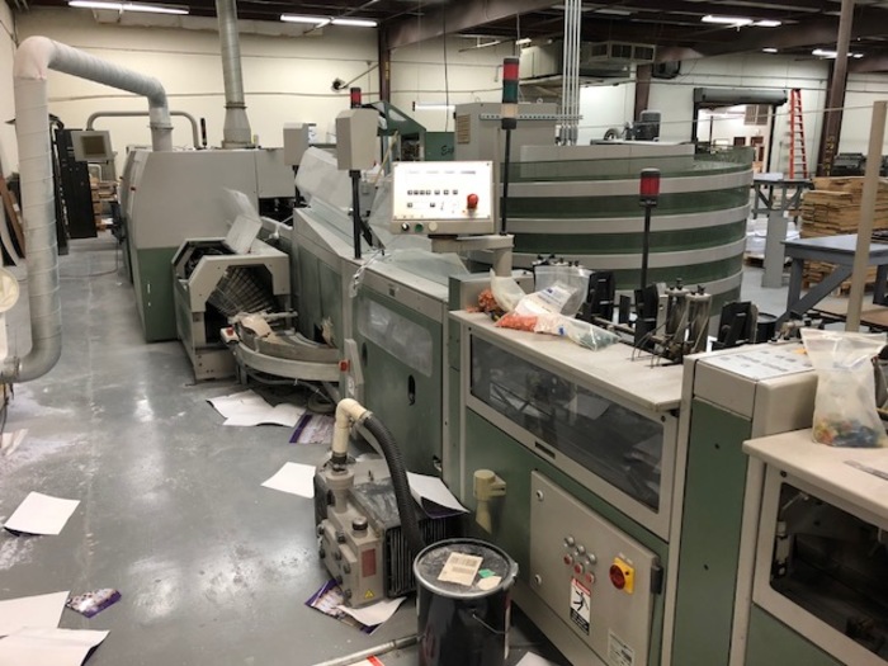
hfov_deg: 63.4
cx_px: 444
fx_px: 718
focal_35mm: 28
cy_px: 333
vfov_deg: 49.7
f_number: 1.8
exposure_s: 1/15
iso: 64
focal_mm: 3.99
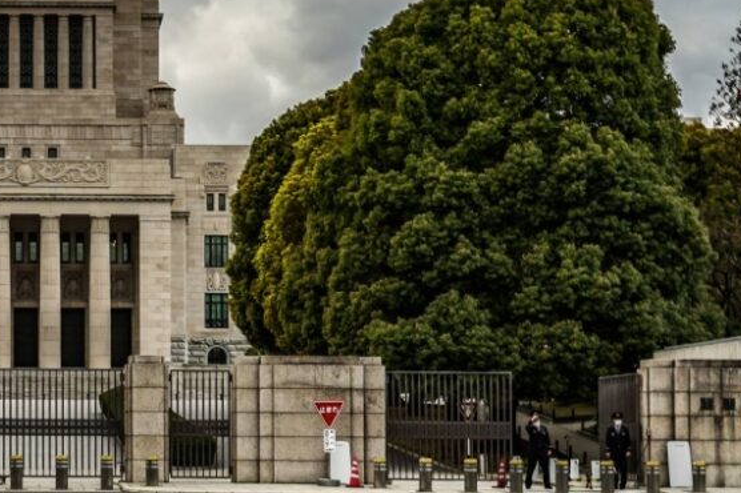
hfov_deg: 24.0
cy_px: 31
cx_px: 56
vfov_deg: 16.4
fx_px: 1687
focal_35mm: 82
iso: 125
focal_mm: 39
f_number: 8
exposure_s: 1/100
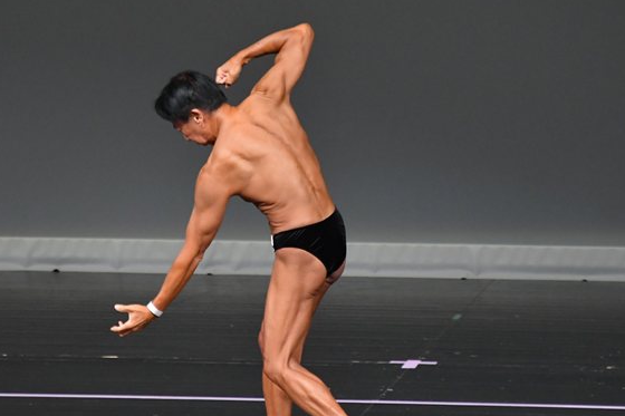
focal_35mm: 519
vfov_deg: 2.6
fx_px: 9007
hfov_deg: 4.0
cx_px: 265
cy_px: 223
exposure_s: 1/400
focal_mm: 250
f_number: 5.6
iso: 4000
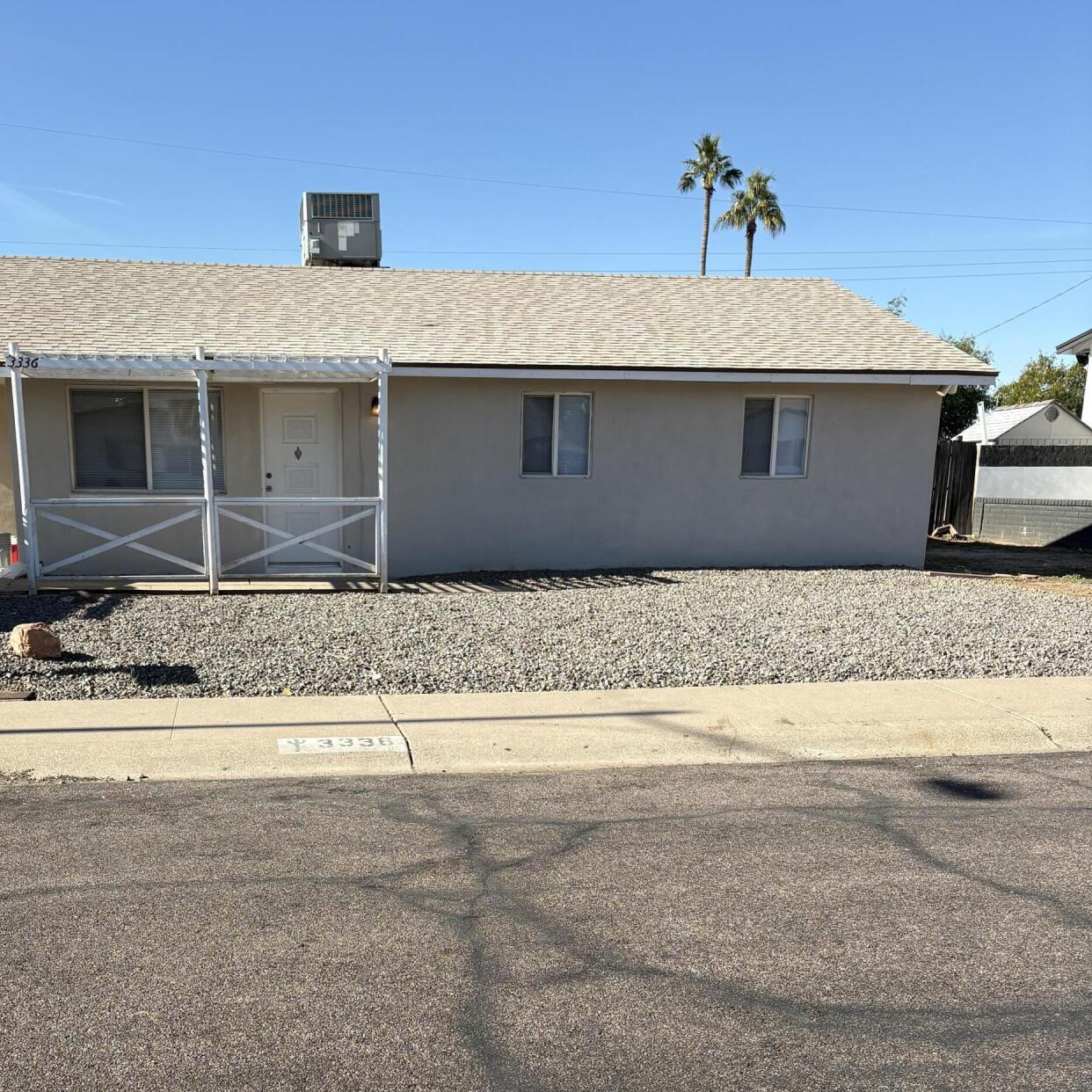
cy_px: 822
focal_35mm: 37
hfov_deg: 44.7
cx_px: 433
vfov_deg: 43.5
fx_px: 1321
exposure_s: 1/2865
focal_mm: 5.96
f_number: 1.6
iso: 50
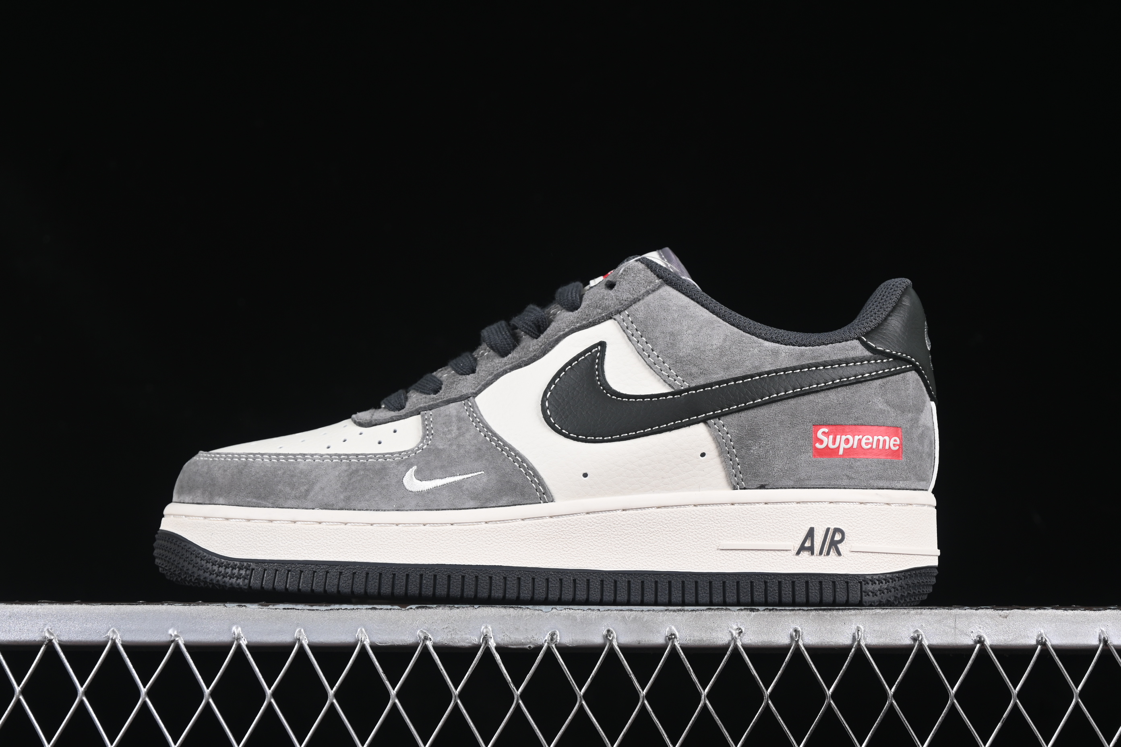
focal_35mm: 75
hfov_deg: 27.0
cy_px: 374
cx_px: 560
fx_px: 2335
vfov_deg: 18.2
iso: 160
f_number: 7.1
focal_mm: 50
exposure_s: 1/60
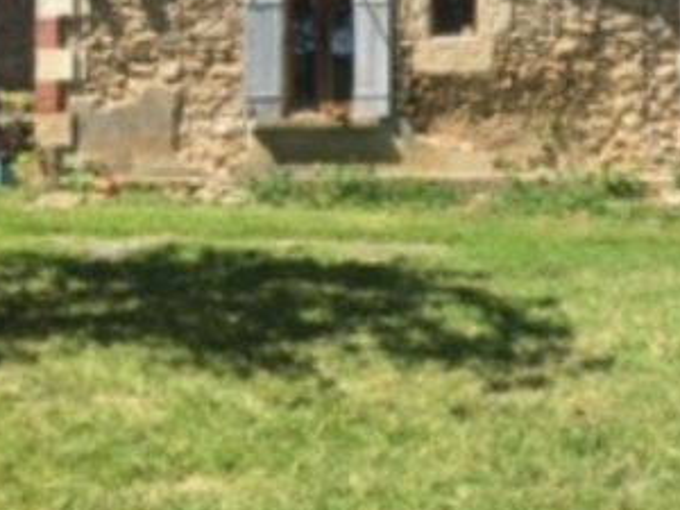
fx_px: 1139
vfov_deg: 24.5
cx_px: 612
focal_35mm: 58
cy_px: 57
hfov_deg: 31.7
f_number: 2.2
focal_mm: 4.15
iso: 25
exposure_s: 1/874
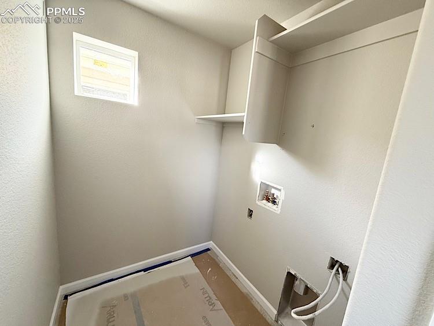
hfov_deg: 102.0
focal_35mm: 14
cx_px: 217
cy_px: 163
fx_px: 176
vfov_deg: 85.7
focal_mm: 2.22
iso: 250
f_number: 2.2
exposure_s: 1/99
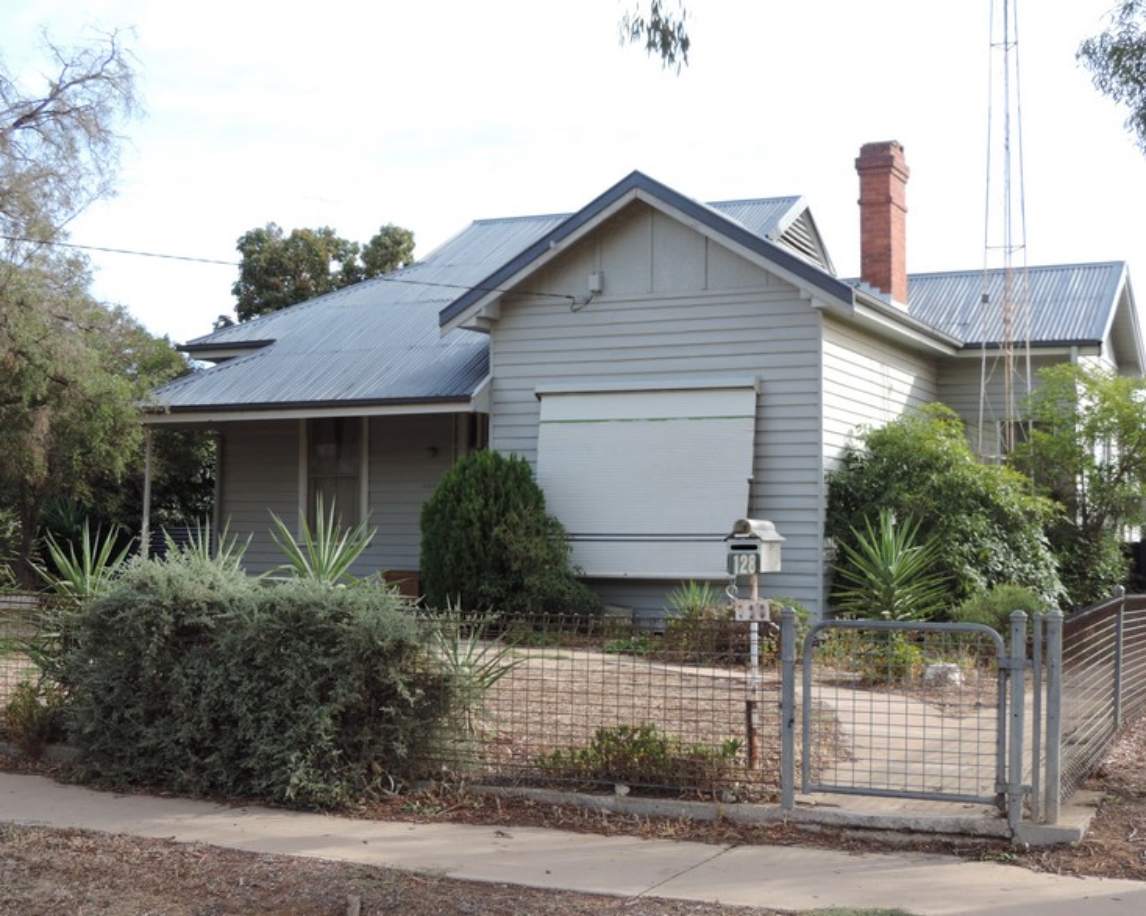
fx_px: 1696
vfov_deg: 30.2
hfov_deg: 37.3
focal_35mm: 50
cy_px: 460
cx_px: 581
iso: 80
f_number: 3.5
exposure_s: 1/250
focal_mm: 8.3
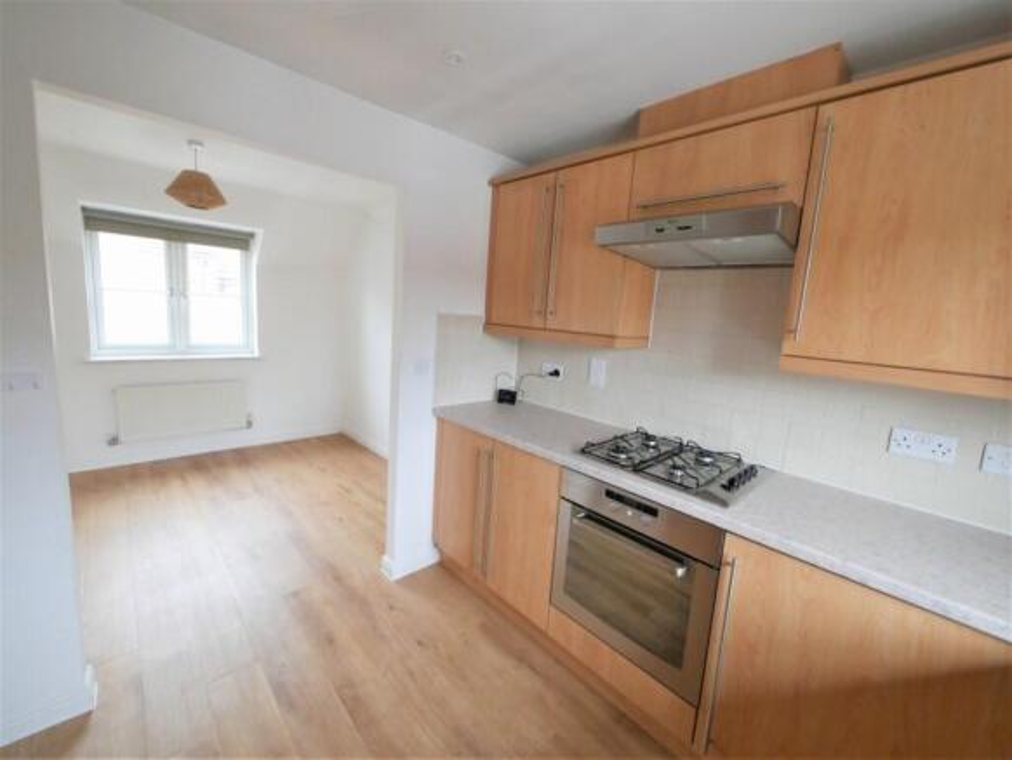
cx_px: 506
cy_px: 380
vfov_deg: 85.7
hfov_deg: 102.0
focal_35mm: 14
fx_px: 409
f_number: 4
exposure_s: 1/60
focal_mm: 7
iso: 1600
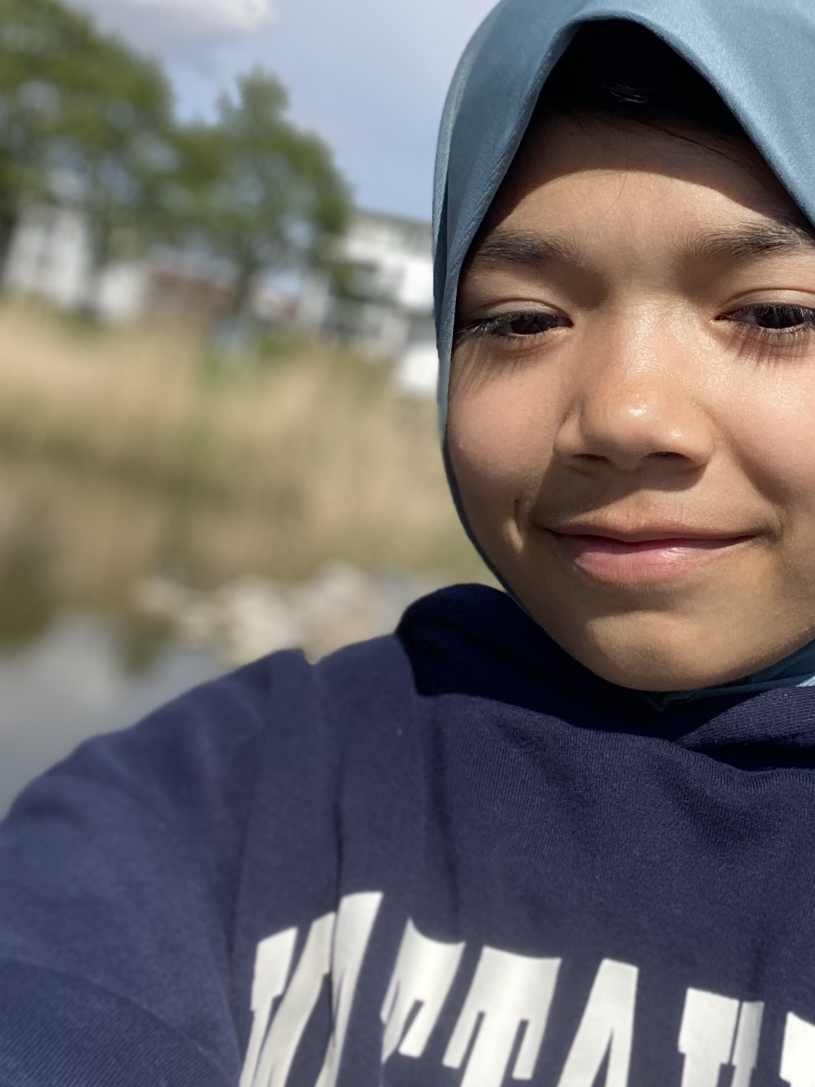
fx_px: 1506
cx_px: 595
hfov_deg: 29.9
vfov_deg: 39.5
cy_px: 437
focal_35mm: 48
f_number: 2.2
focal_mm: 2.71
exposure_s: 1/1418
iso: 25
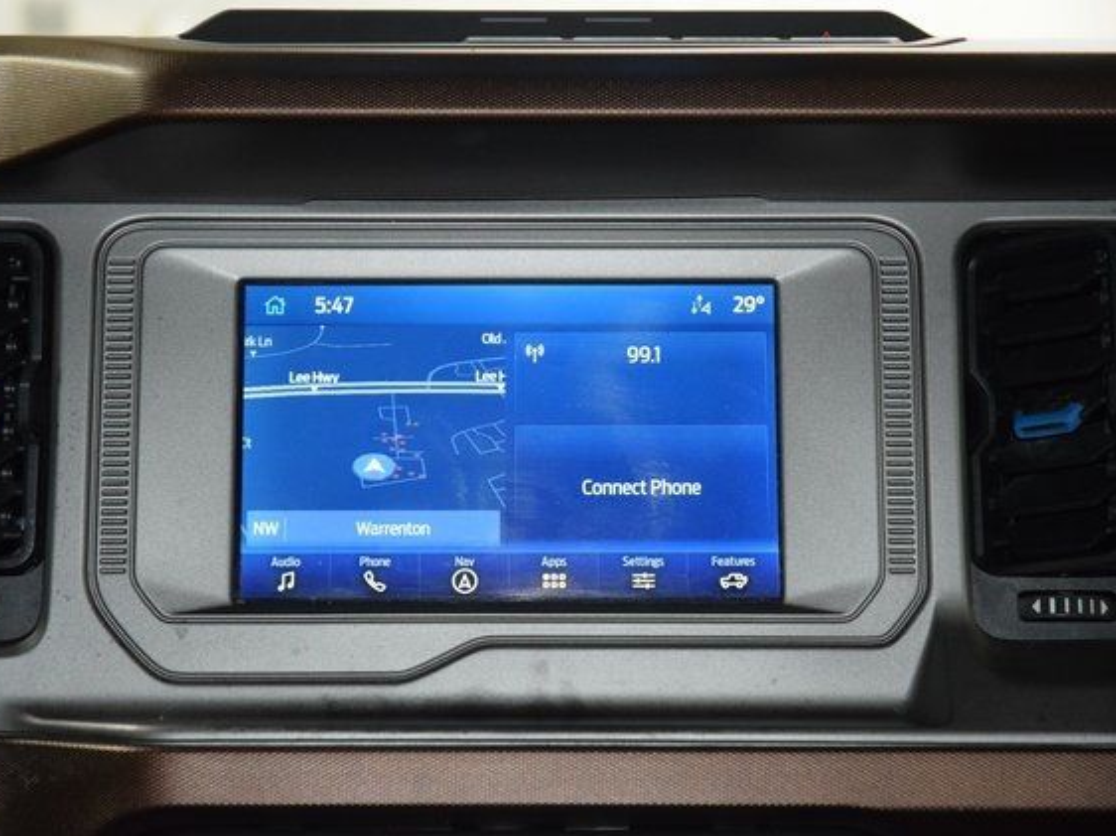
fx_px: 3706
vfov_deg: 12.9
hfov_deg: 17.1
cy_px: 422
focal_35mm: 115
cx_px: 512
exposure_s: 1/60
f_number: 4.5
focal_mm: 70
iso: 2800
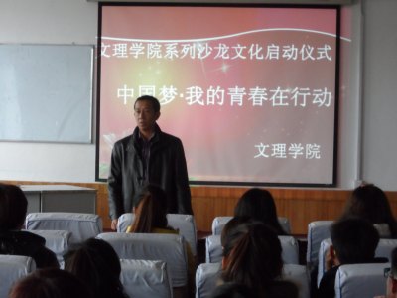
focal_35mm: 87
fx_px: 998
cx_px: 198
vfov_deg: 17.0
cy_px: 149
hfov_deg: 22.5
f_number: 5
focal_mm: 15.9
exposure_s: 1/30
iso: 480
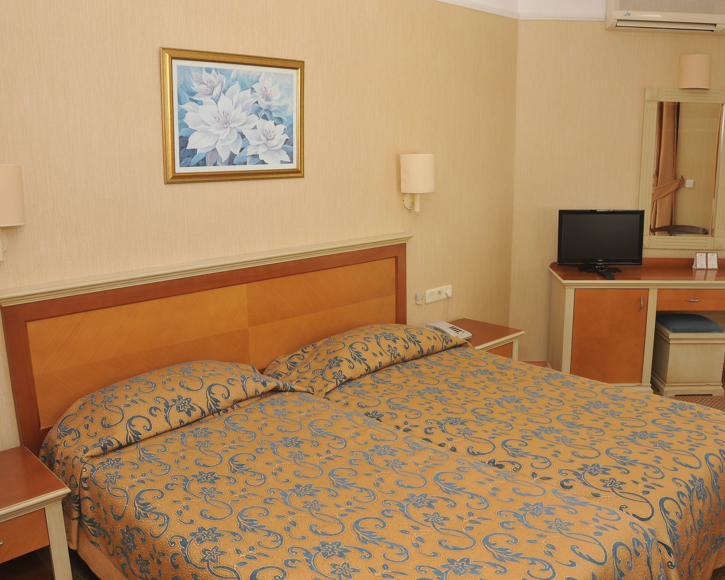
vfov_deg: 47.1
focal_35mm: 31
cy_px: 292
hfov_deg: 56.9
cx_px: 425
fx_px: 665
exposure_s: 1/60
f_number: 7.1
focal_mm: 18
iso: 200
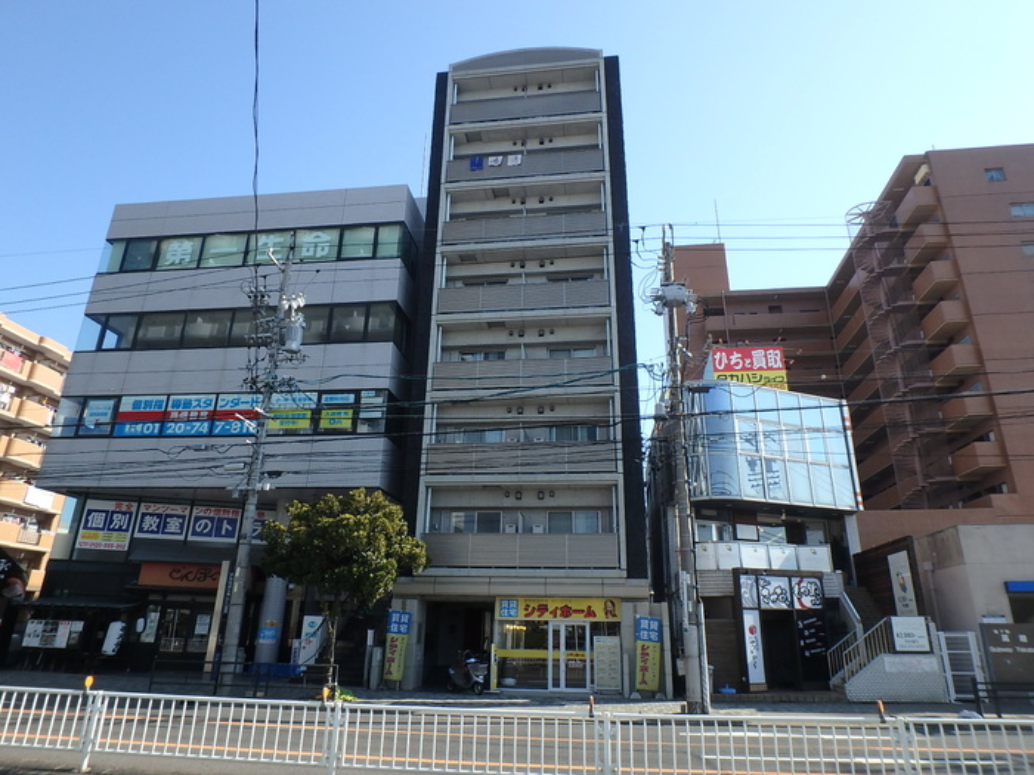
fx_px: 687
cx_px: 517
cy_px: 388
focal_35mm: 23
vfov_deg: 58.9
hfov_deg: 73.9
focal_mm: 4
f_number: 3.8
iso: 125
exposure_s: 1/640
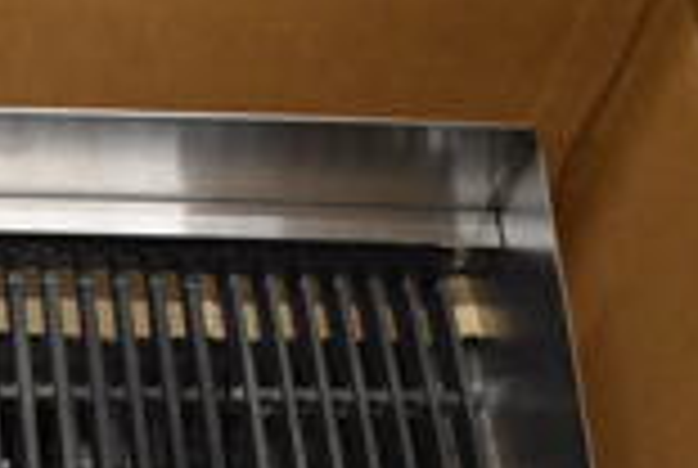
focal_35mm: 106
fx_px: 2059
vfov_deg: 11.8
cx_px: -324
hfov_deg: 17.5
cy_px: 904
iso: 2800
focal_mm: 18
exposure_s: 1/125
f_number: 3.5
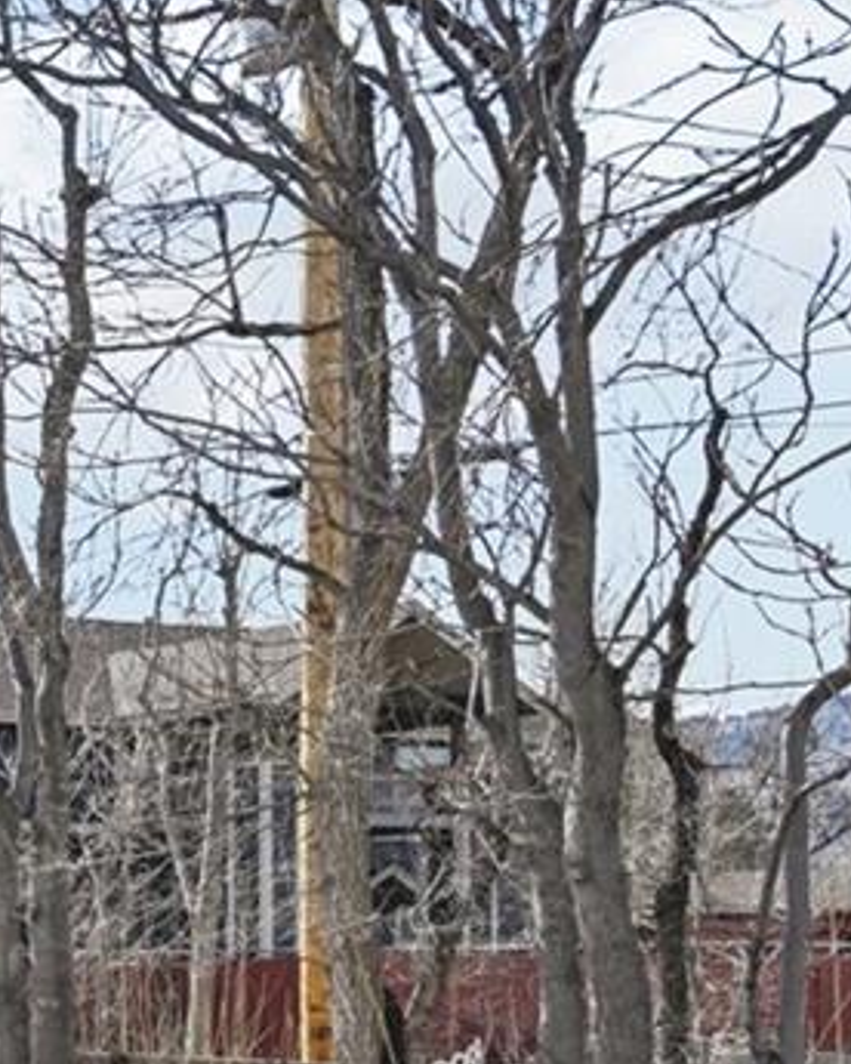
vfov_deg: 29.7
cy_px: 944
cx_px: -1193
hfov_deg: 14.9
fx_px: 1920
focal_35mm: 61
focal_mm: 14
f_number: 11
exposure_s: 1/125
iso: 64
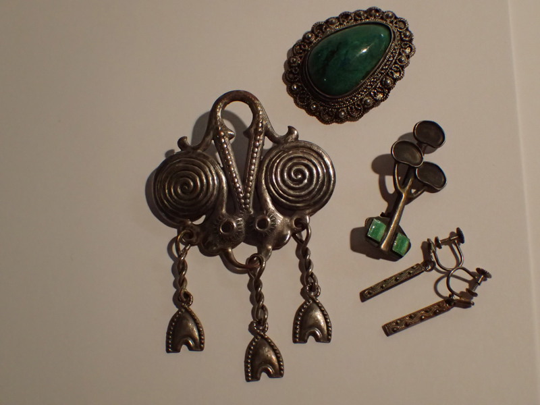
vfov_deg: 27.5
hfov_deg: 36.2
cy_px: 202
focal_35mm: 53
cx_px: 270
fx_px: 827
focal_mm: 9.61
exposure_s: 1/200
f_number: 3.4
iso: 800
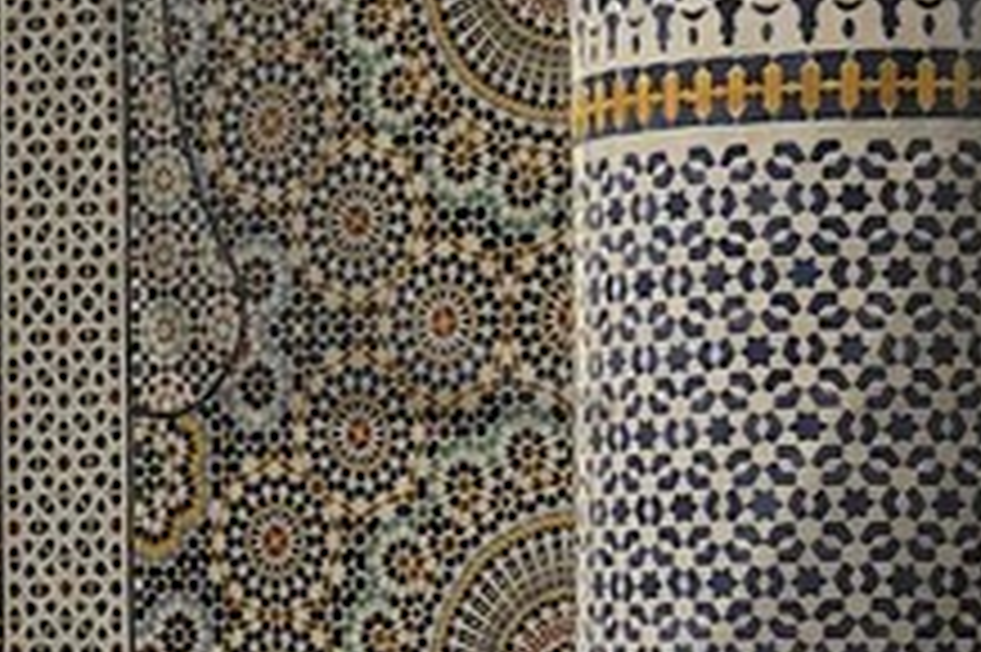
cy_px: -306
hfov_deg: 11.0
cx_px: -684
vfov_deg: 7.7
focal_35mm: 176
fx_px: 4792
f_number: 7.1
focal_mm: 24
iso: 400
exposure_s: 1/60
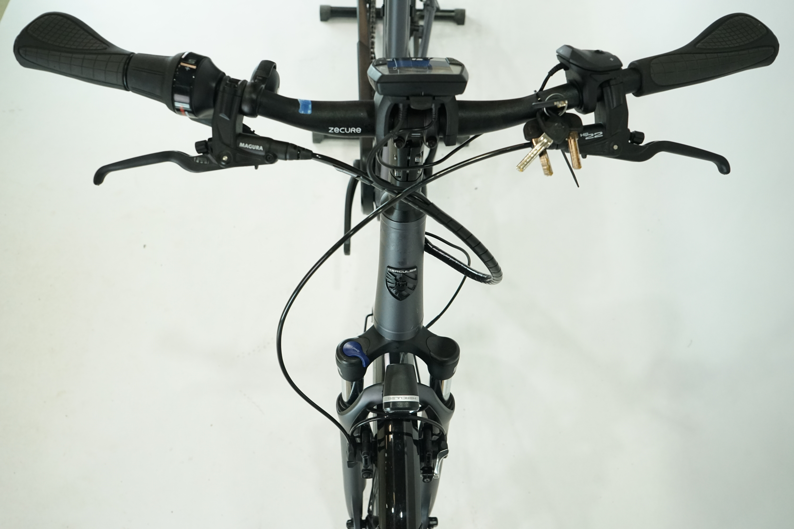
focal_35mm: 34
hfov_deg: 55.8
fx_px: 750
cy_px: 264
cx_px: 397
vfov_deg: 38.9
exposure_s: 1/200
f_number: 7.1
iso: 2500
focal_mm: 34
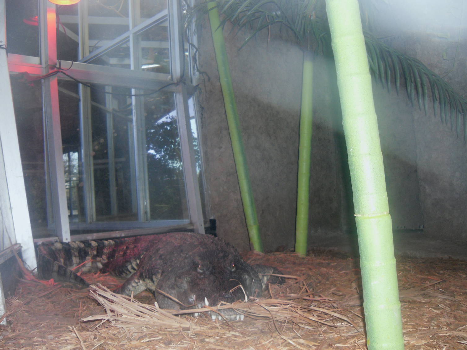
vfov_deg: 39.7
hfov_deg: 51.4
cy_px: 176
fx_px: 486
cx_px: 233
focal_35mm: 36
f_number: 2.8
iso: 200
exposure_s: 1/45
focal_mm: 6
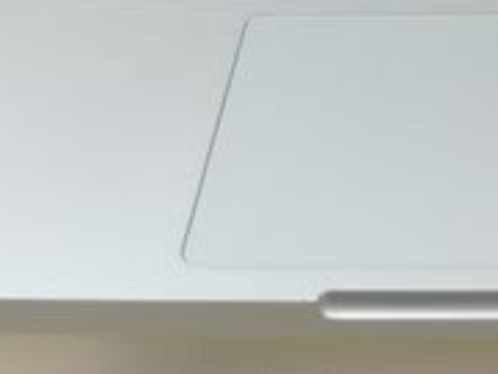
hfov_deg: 22.2
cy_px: -272
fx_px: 1224
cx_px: 495
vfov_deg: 15.3
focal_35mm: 85
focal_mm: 5.1
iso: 400
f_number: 2
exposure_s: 1/20
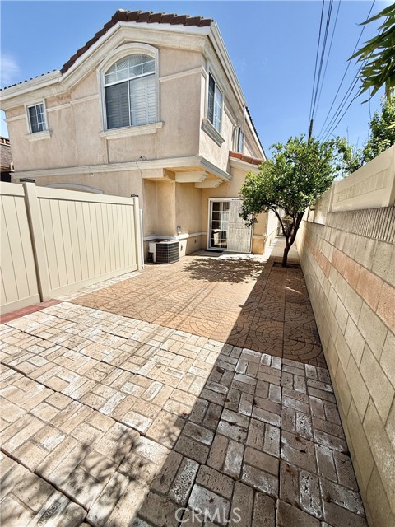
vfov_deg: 102.1
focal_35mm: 14
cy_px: 264
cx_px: 198
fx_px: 213
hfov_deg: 85.7
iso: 50
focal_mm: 2.22
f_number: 2.2
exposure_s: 1/2237
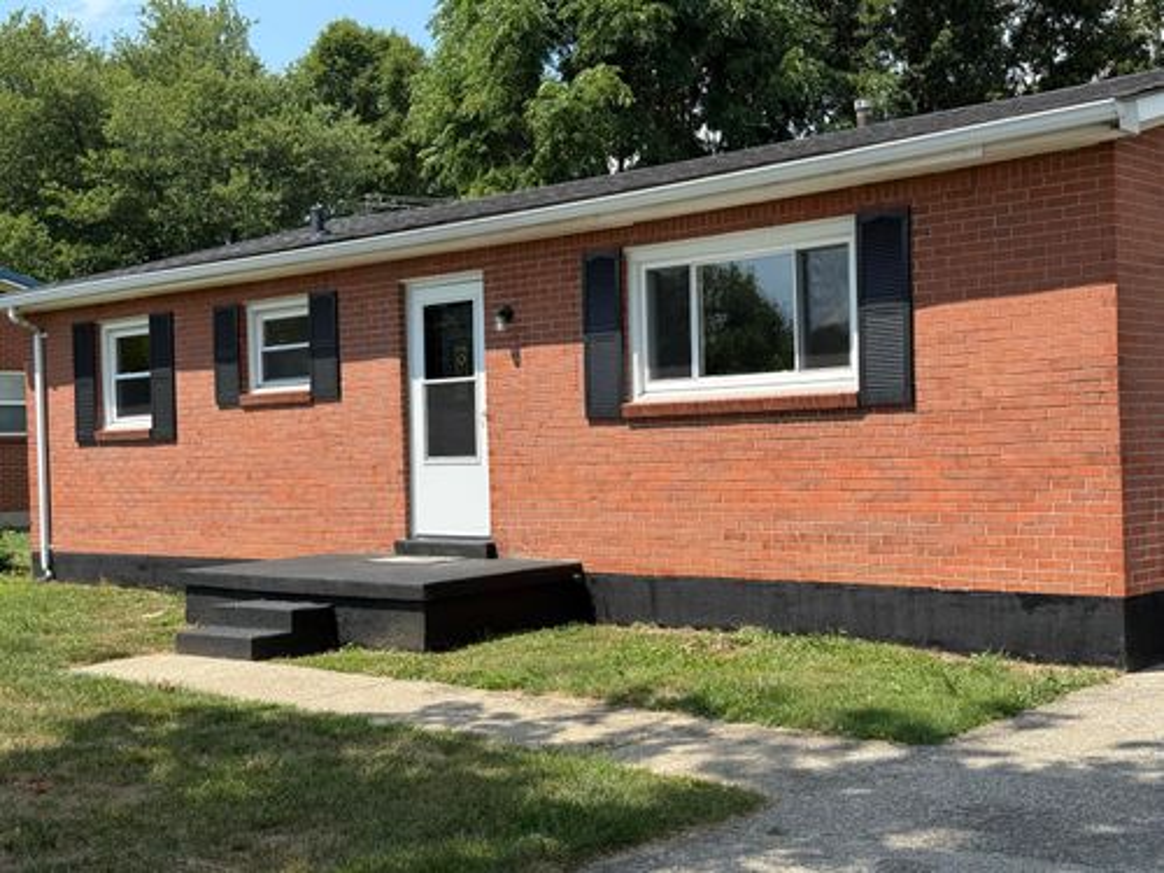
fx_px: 1614
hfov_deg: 39.7
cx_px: 582
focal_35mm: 48
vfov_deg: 30.3
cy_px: 436
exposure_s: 1/4329
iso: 100
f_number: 1.78
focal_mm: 6.76
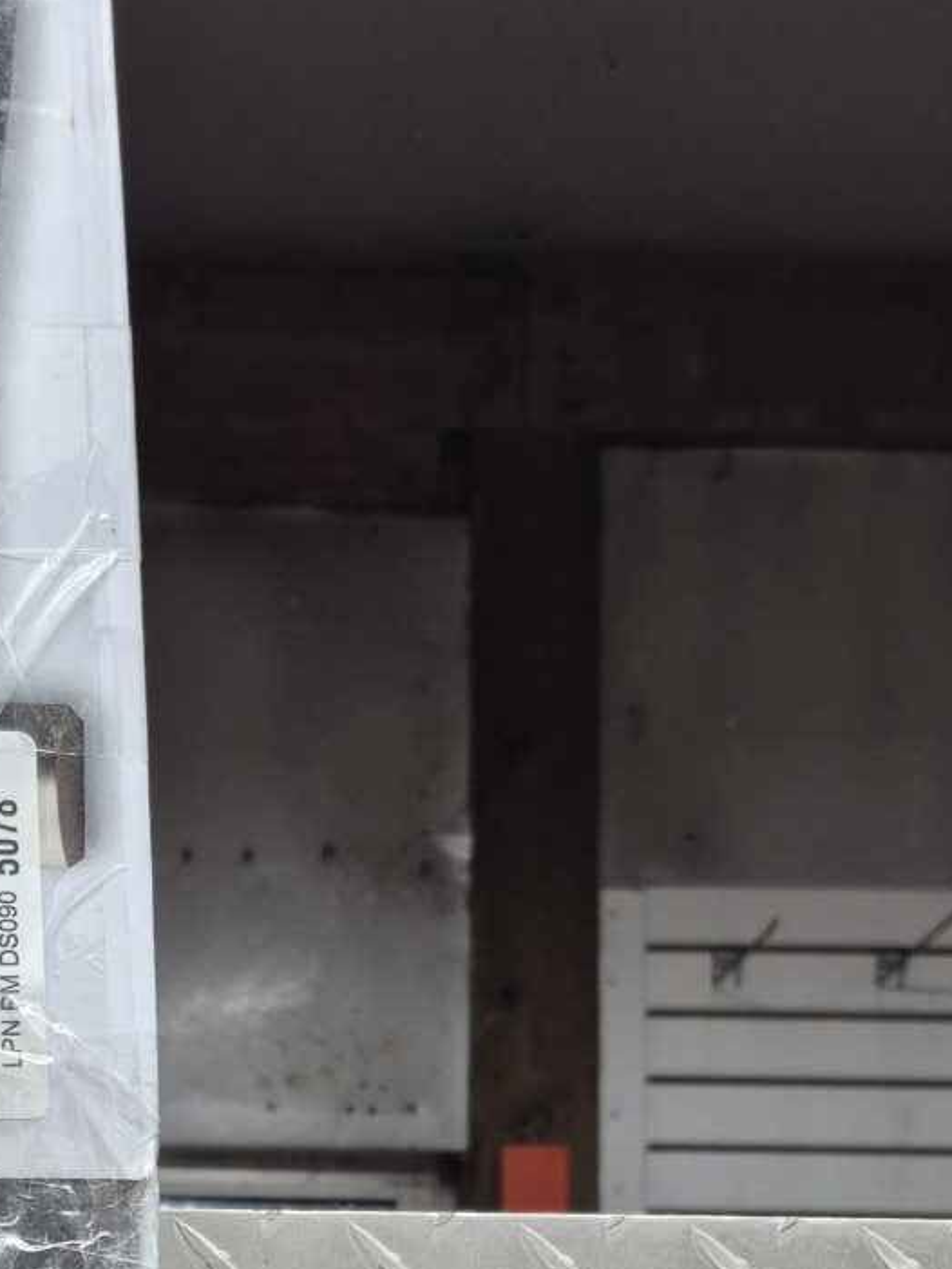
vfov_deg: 28.4
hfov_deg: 22.5
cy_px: 1325
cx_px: 31
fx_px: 2309
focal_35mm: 63
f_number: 1.8
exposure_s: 1/120
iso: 160
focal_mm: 5.4
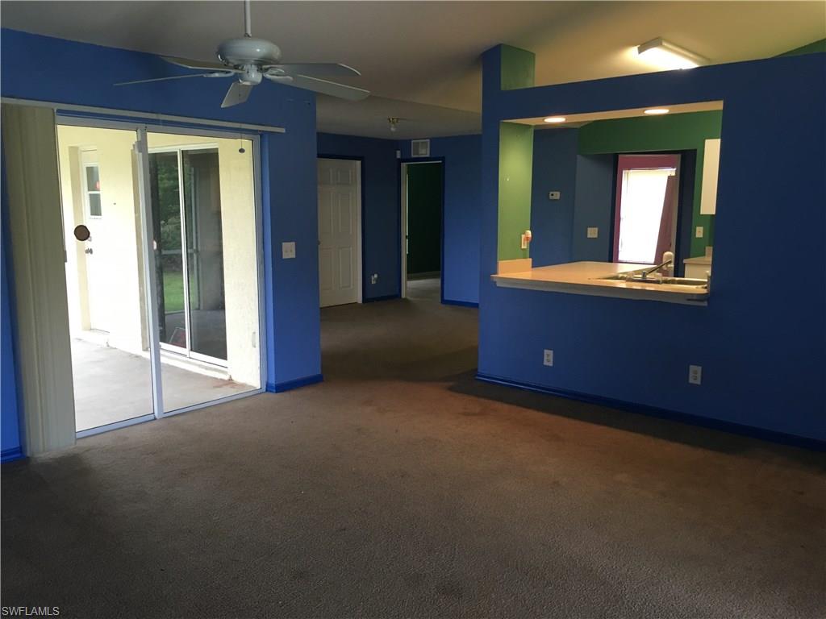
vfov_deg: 48.2
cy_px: 310
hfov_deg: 61.7
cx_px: 413
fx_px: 692
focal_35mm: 29
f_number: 2.2
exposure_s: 1/30
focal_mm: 4.15
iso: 100
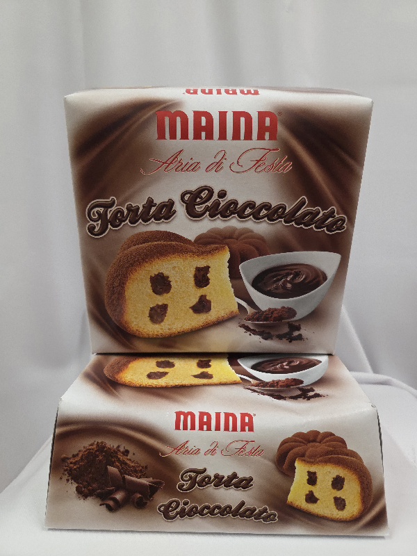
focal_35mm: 23
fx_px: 369
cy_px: 278
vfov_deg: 73.9
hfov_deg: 58.9
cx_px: 208
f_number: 1.7
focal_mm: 6.3
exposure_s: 1/101
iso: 500
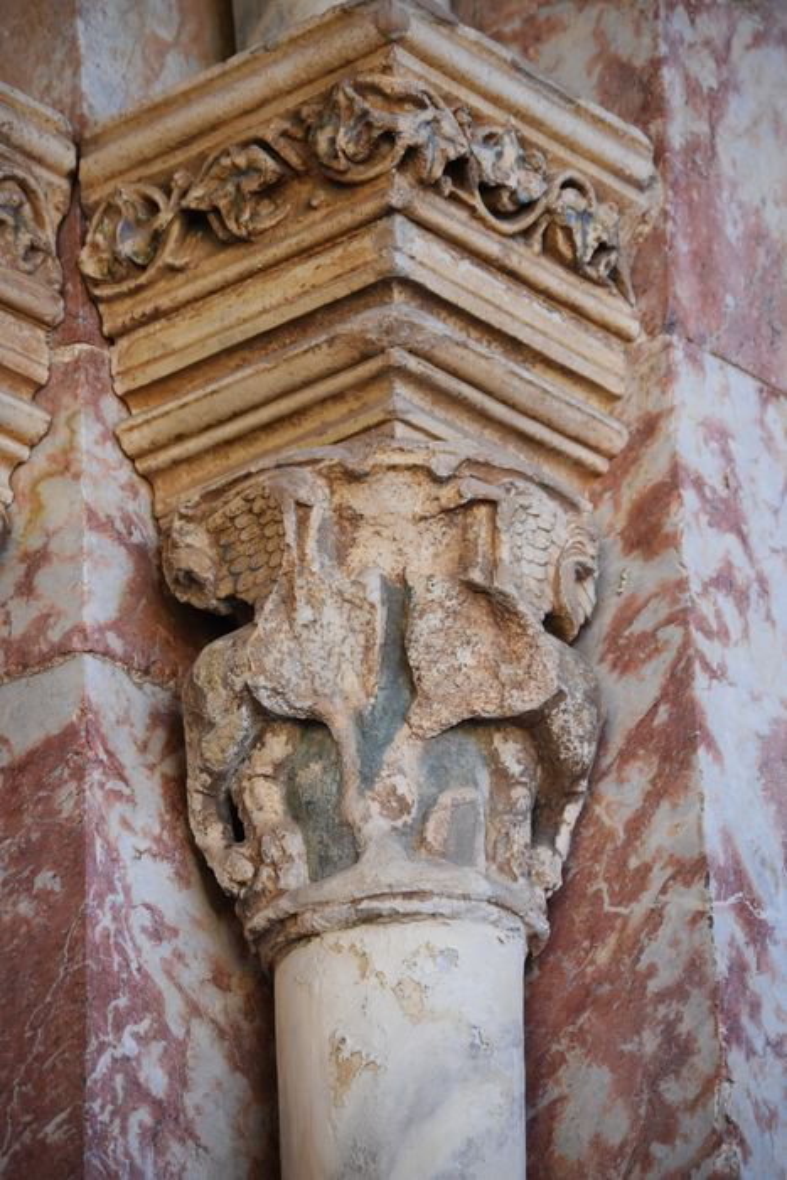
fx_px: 4670
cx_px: 394
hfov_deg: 9.6
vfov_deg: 14.4
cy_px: 590
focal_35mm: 142
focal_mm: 95
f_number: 5
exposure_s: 1/400
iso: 400
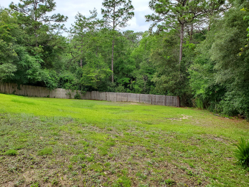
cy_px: 94
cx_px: 124
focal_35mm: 26
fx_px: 187
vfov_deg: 53.1
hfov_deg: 67.3
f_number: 2.4
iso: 50
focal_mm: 4.3
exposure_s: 1/660
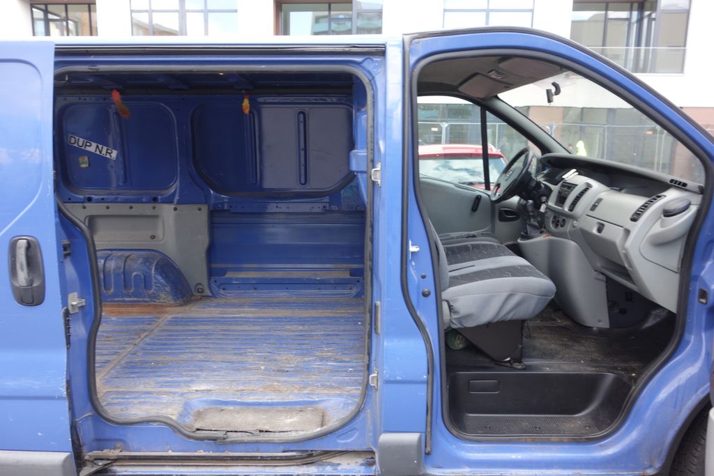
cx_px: 357
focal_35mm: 28
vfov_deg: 46.4
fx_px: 555
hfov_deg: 65.5
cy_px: 238
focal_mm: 10.4
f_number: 5
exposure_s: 1/30
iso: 125
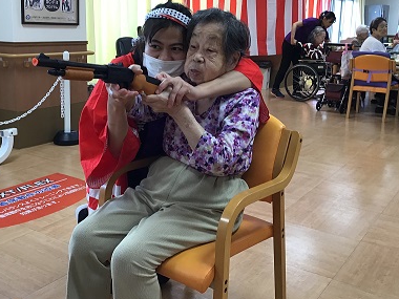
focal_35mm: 40
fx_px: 461
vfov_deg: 35.8
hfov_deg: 46.5
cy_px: 120
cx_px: 160
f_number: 2.4
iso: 25
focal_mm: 3.3
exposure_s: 1/30
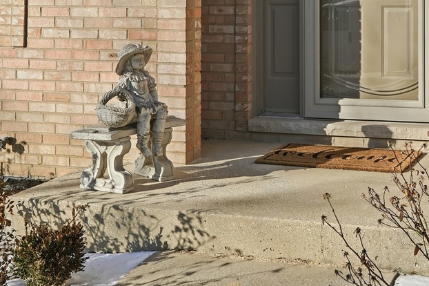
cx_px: 350
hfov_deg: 27.1
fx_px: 869
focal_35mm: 73
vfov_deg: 17.9
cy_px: -41
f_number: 8
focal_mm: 28
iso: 1000
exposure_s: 1/8000
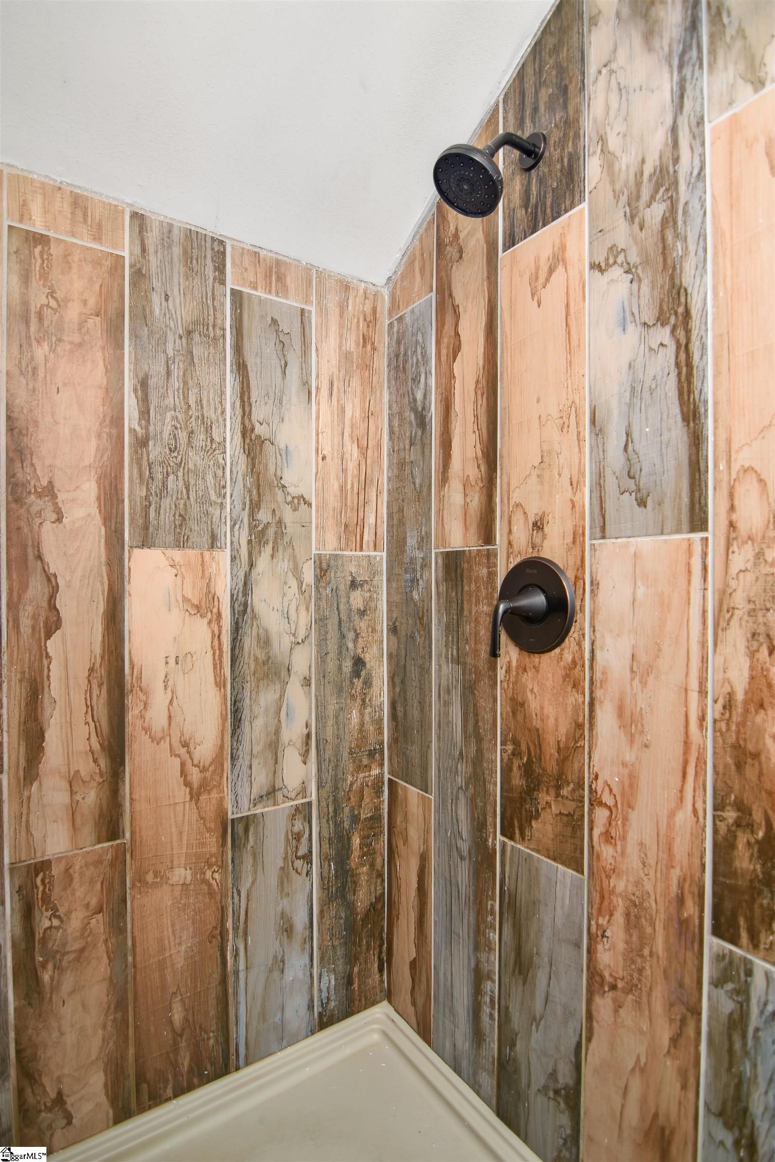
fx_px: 557
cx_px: 388
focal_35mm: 17
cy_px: 581
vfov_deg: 92.4
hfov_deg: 69.7
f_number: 2.8
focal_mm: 11.5
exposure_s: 1/2
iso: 100
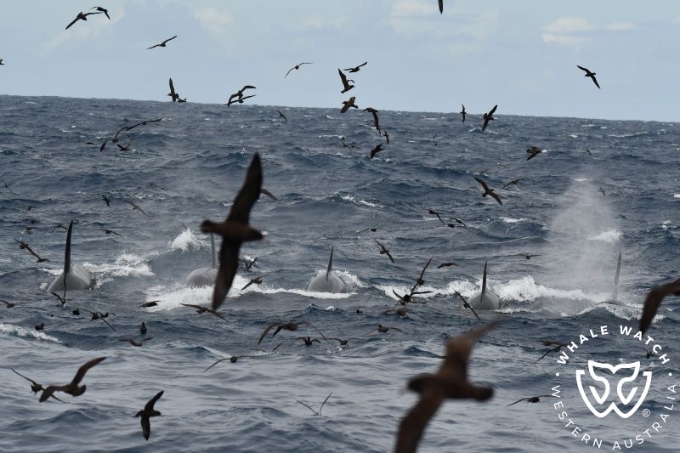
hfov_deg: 6.2
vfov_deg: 4.2
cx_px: 340
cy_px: 226
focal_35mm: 330
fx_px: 6232
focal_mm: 220
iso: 400
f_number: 8
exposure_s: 1/2000
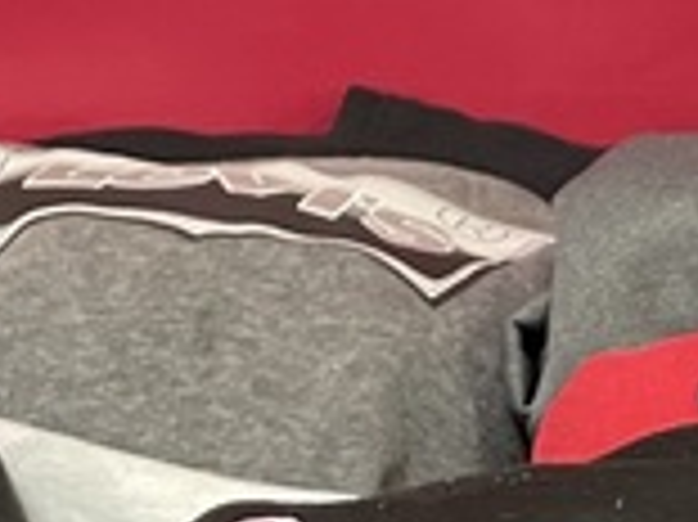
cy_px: 963
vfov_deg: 8.3
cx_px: 779
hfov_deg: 11.3
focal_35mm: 172
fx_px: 3466
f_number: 1.6
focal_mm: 4.2
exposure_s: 1/60
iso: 320
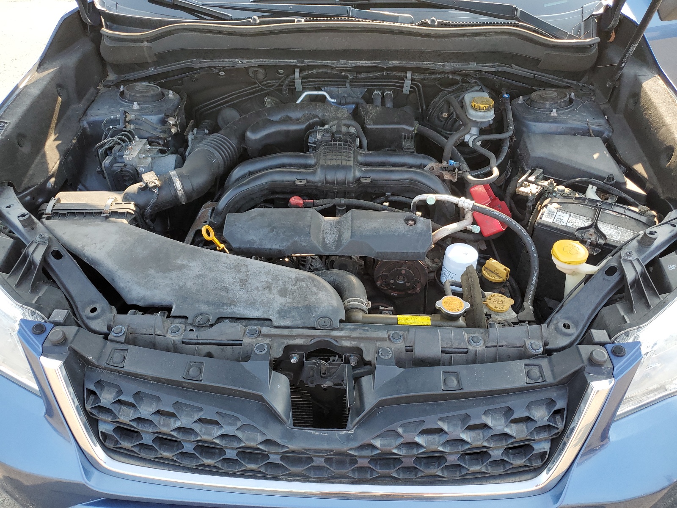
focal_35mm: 26
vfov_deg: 53.1
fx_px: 508
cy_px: 254
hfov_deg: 67.3
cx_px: 338
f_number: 1.5
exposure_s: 1/286
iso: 50
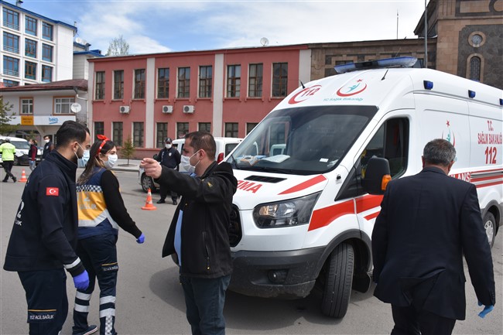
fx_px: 419
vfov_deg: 43.6
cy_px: 168
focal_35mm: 30
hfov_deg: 61.9
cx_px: 252
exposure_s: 1/500
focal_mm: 20
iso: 250
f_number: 8
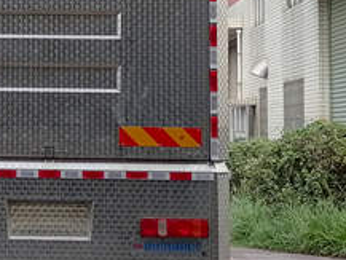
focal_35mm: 60
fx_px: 600
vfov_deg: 24.0
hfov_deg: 30.9
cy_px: 45
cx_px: 45
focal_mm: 5.3
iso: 50
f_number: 1.8
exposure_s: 1/2083
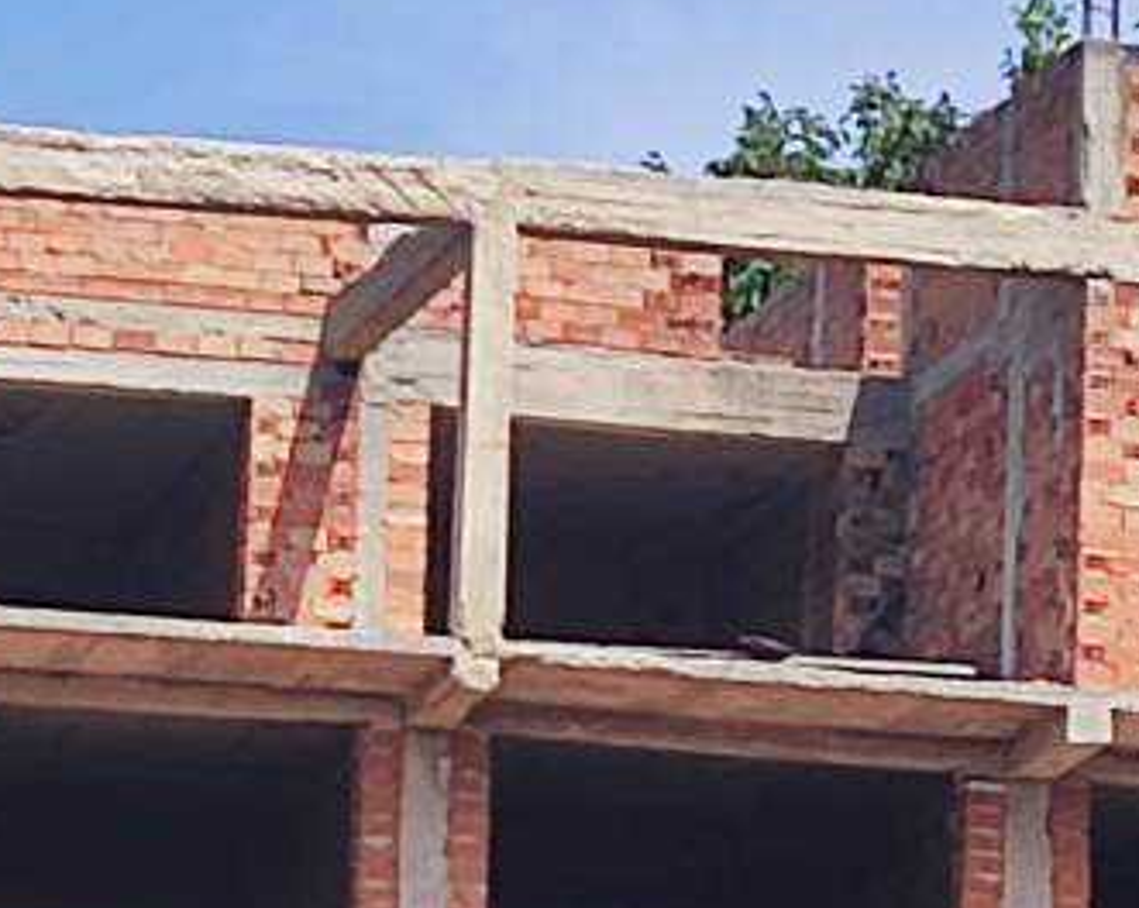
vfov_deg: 5.0
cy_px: 918
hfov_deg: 6.2
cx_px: 516
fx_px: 10438
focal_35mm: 310
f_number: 1.79
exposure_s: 1/1307
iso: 50
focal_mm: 4.71
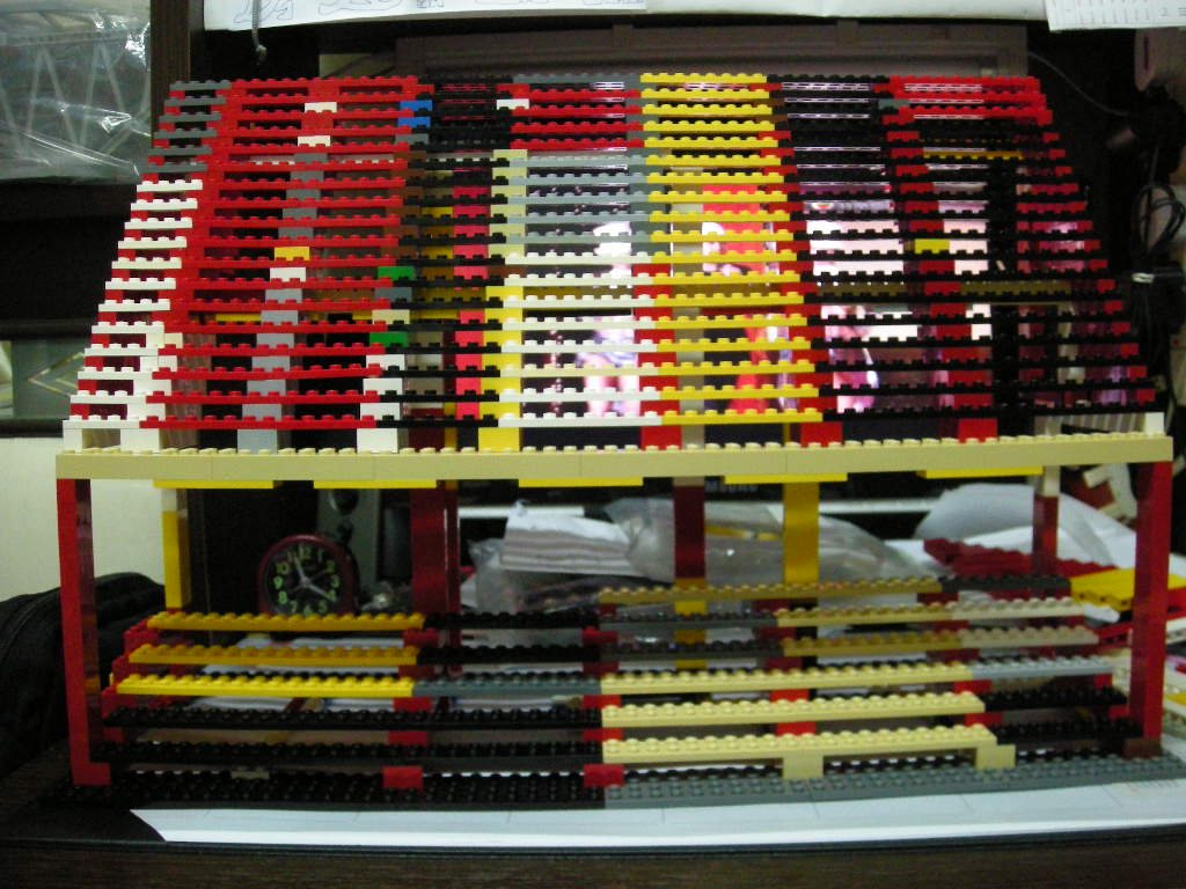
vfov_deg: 40.7
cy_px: 444
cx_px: 593
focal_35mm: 35
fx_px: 1199
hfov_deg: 52.6
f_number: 2.8
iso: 400
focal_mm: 5.7
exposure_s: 1/12.6
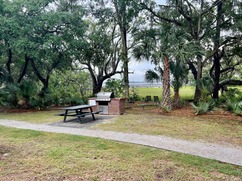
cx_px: 121
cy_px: 90
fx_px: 182
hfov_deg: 67.3
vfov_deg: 53.1
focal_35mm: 26
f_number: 1.5
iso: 50
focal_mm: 5.7
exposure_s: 1/213
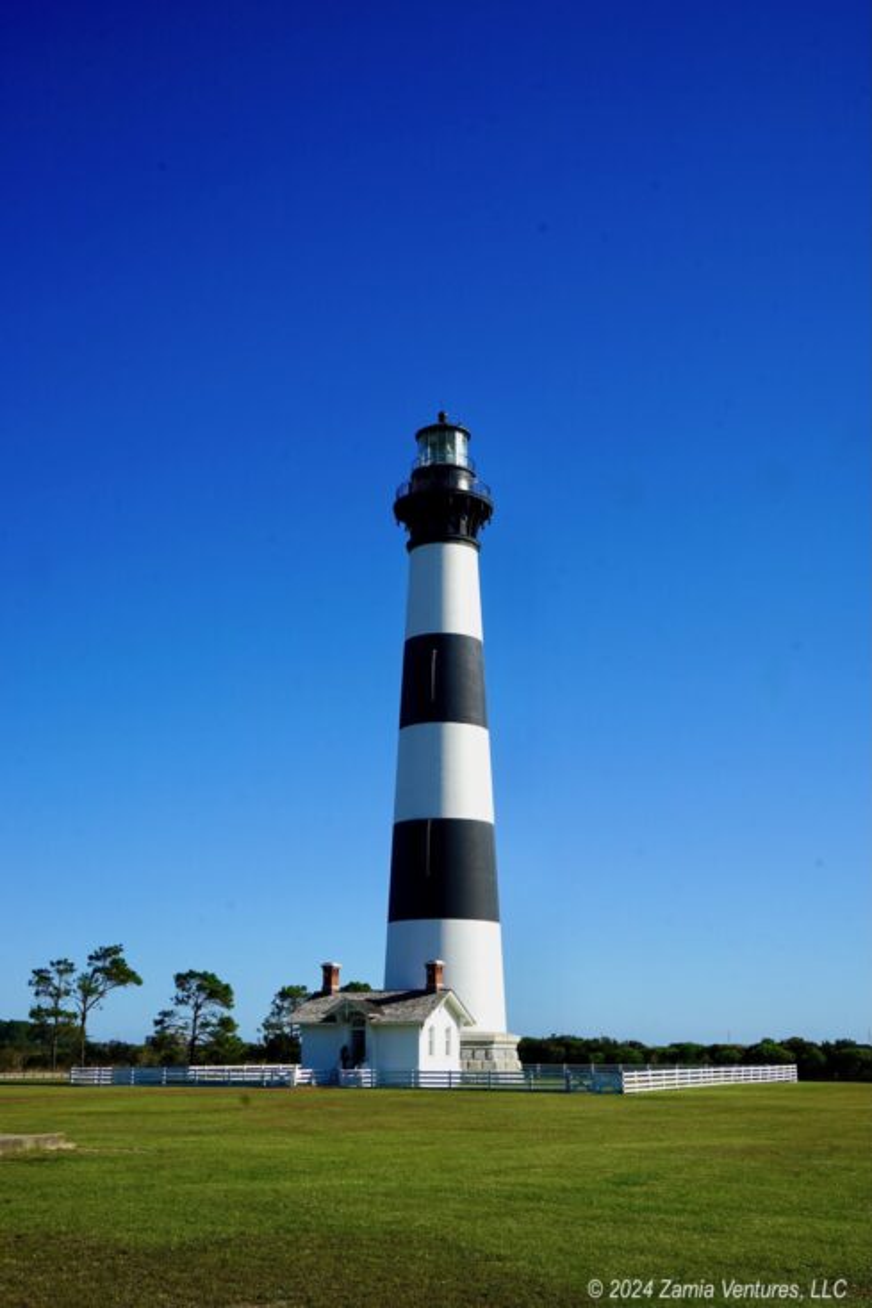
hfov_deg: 36.9
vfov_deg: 53.1
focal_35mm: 36
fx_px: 1309
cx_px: 436
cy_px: 654
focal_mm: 36
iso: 100
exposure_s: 1/250
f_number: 11
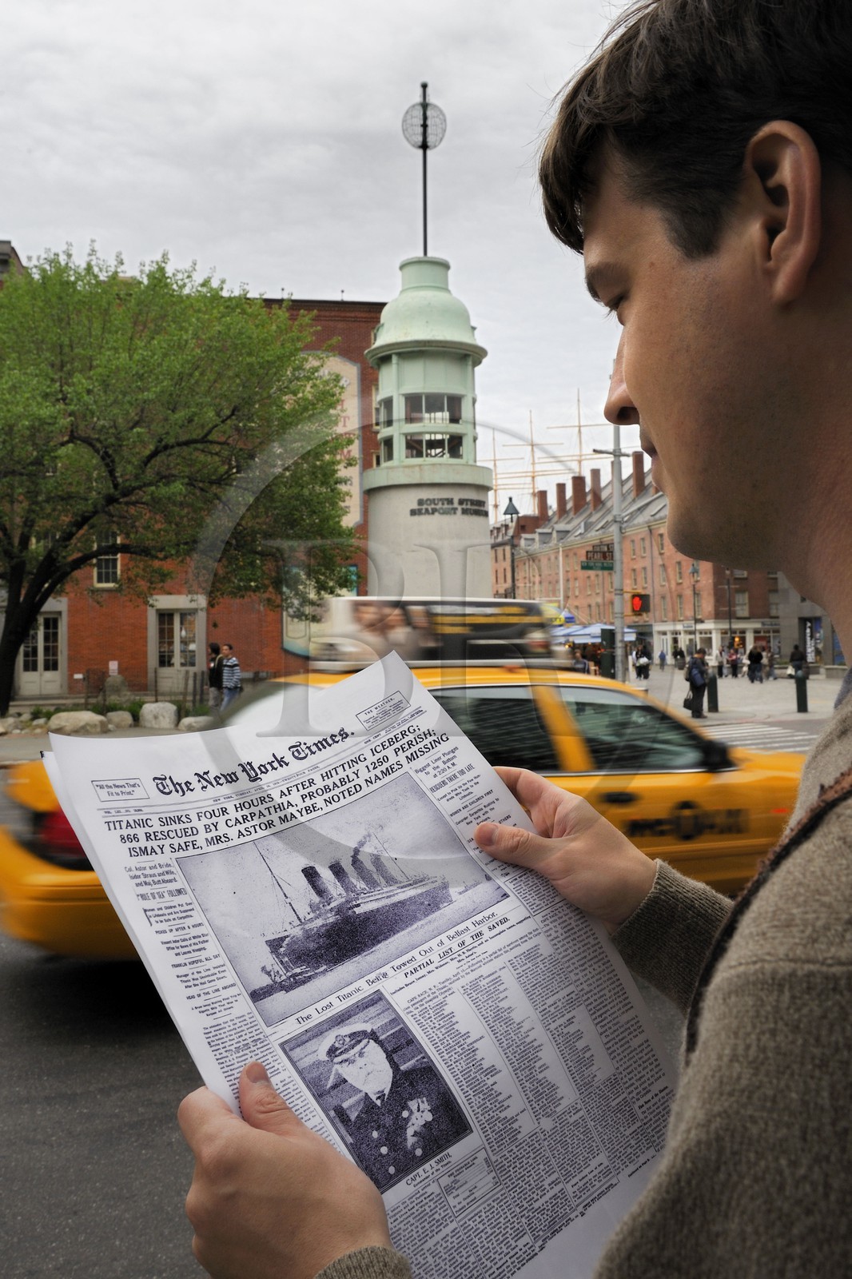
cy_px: 640
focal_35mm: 31
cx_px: 426
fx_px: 1101
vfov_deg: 60.3
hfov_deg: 42.3
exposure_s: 1/50
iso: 400
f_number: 14
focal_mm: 31
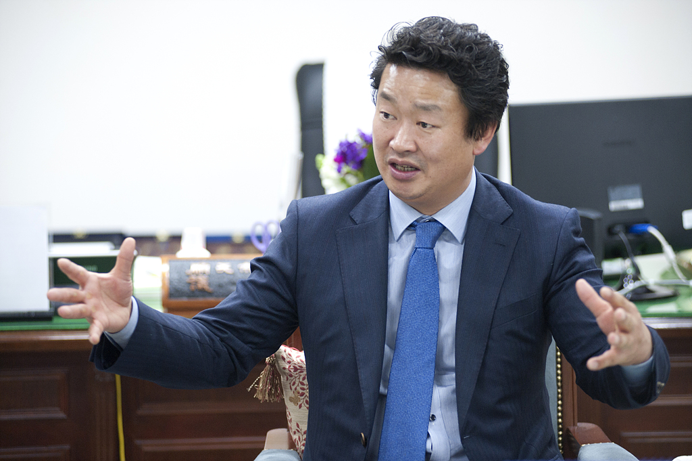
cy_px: 230
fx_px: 2151
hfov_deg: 18.3
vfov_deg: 12.2
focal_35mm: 112
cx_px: 346
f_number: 4
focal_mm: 112
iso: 2500
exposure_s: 1/200
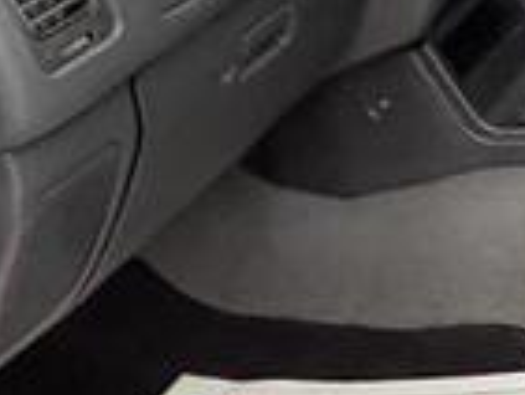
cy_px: -123
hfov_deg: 17.8
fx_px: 1351
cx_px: 935
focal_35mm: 89
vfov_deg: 15.8
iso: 400
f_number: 2.2
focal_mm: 2.22
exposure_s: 1/60
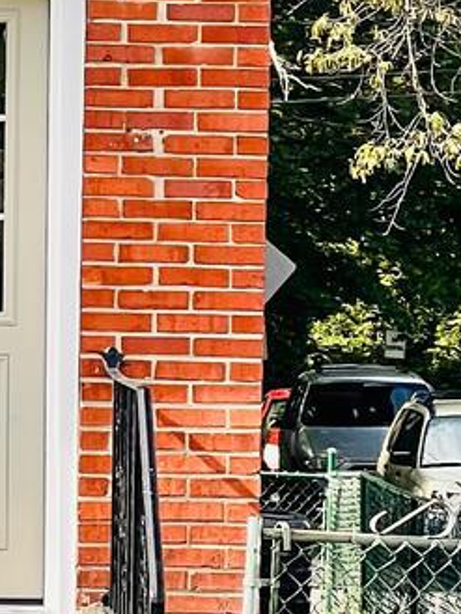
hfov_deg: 4.1
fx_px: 6371
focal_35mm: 359
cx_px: -515
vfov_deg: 5.5
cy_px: -11
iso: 32
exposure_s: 1/291
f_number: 2.8
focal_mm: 9
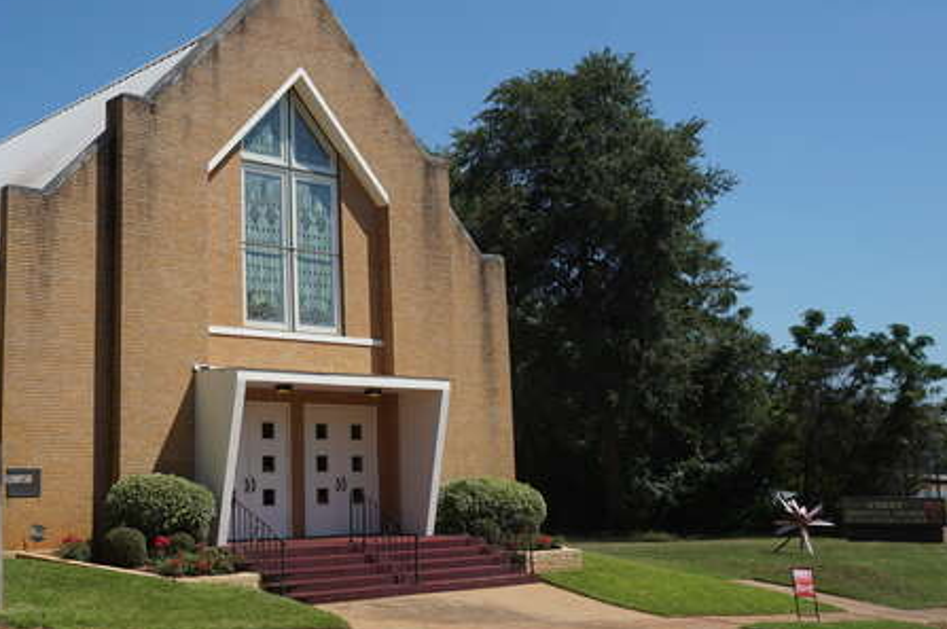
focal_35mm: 43
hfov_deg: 43.2
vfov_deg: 31.0
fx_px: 1130
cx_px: 178
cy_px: 242
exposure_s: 1/250
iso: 100
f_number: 9
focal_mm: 16
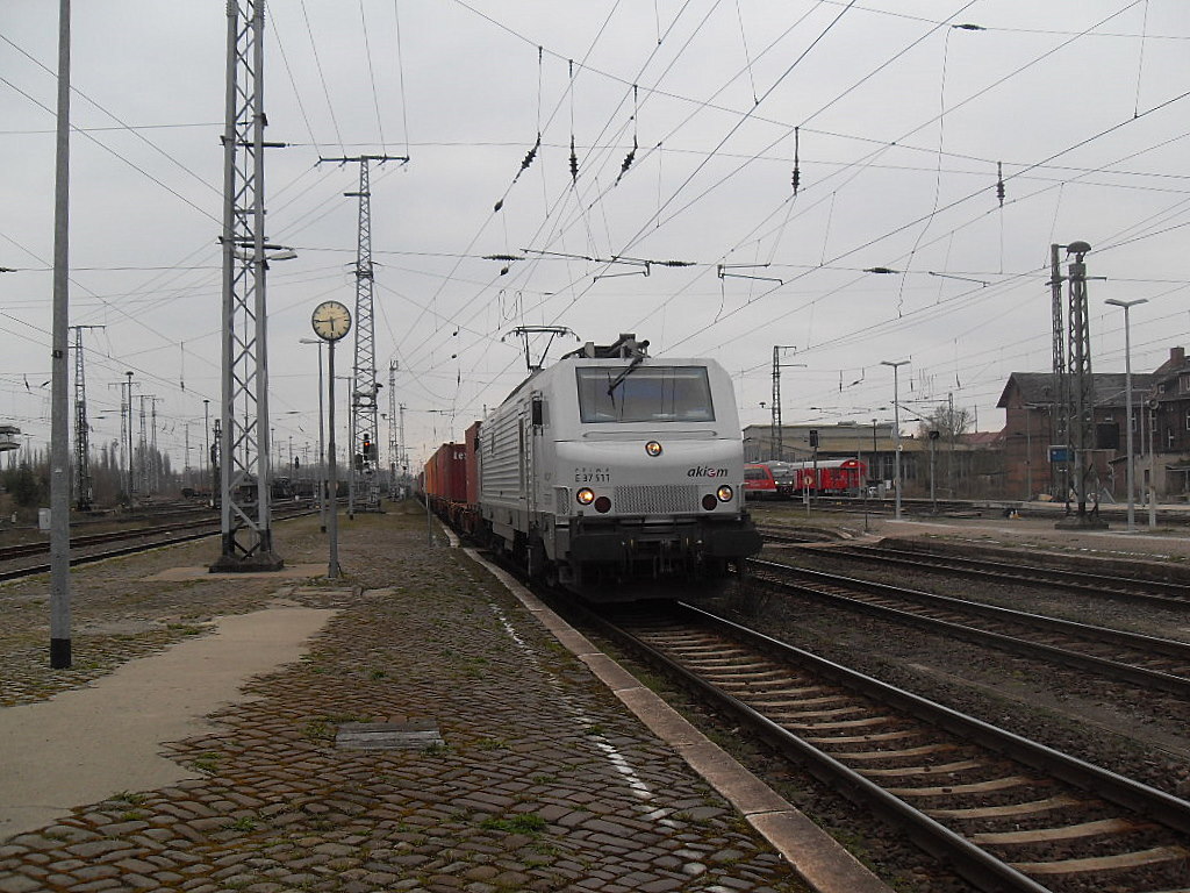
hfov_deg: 54.0
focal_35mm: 34
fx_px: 1169
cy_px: 446
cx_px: 595
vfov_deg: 41.8
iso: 80
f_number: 2.8
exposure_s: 1/250
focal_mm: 6.3
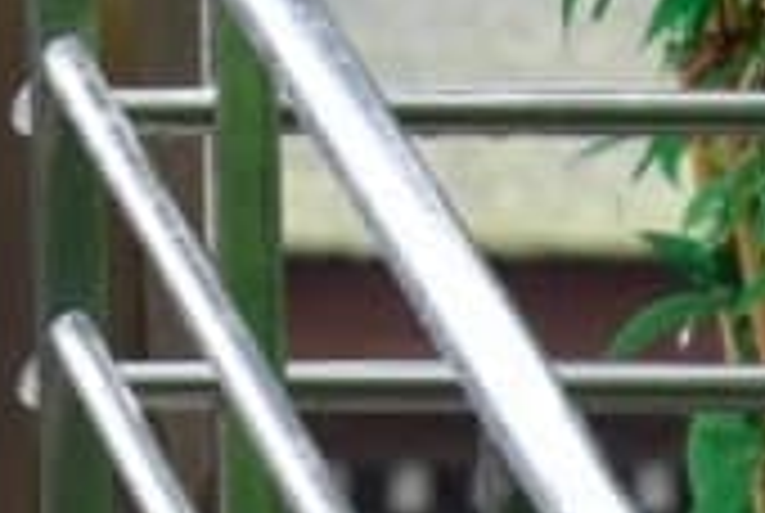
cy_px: -1015
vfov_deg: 1.1
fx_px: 26970
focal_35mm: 1267
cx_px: -1382
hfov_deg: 1.6
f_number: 5.6
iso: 2000
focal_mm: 200
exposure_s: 1/160
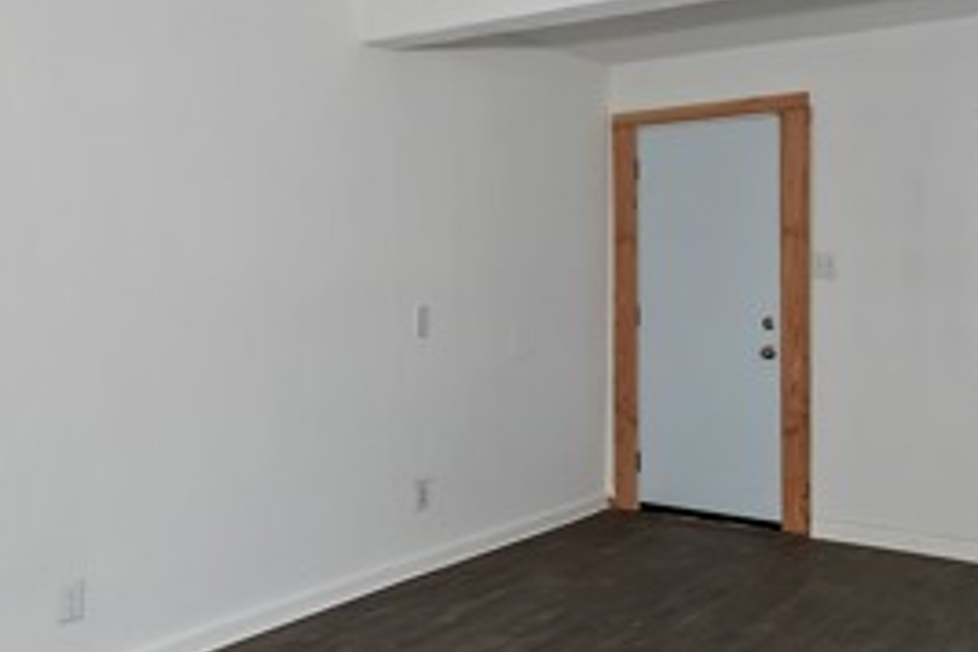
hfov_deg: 53.1
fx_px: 978
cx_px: 505
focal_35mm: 36
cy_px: 258
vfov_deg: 36.7
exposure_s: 1/30
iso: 400
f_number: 8
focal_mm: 10
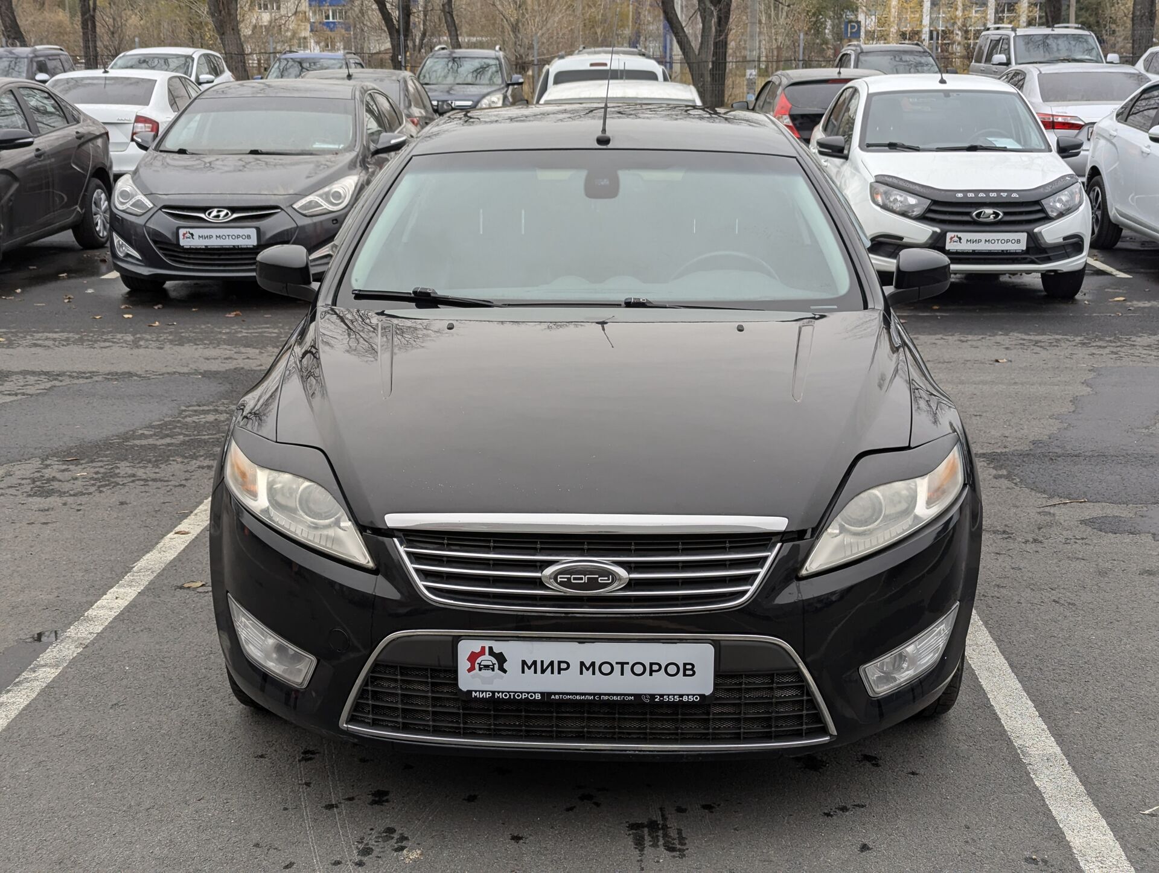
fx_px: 1610
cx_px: 580
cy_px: 436
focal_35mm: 48
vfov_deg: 30.3
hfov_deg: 39.6
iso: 35
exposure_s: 1/293
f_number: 1.85
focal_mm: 6.81
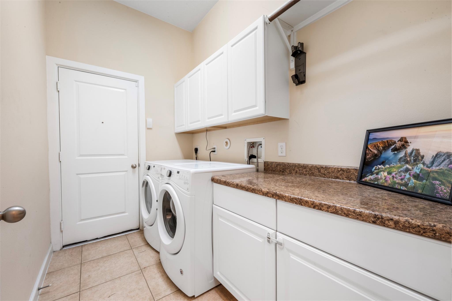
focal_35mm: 15
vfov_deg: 77.3
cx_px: 226
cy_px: 150
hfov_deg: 100.4
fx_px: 188
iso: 250
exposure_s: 6
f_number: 9
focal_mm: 15
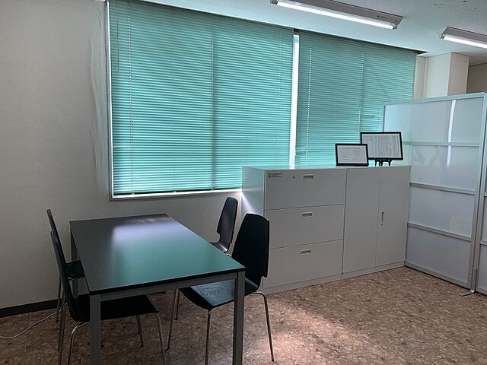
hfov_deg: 67.3
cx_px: 244
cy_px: 182
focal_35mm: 26
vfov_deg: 53.1
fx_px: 366
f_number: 1.8
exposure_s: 1/154
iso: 25
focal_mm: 4.25
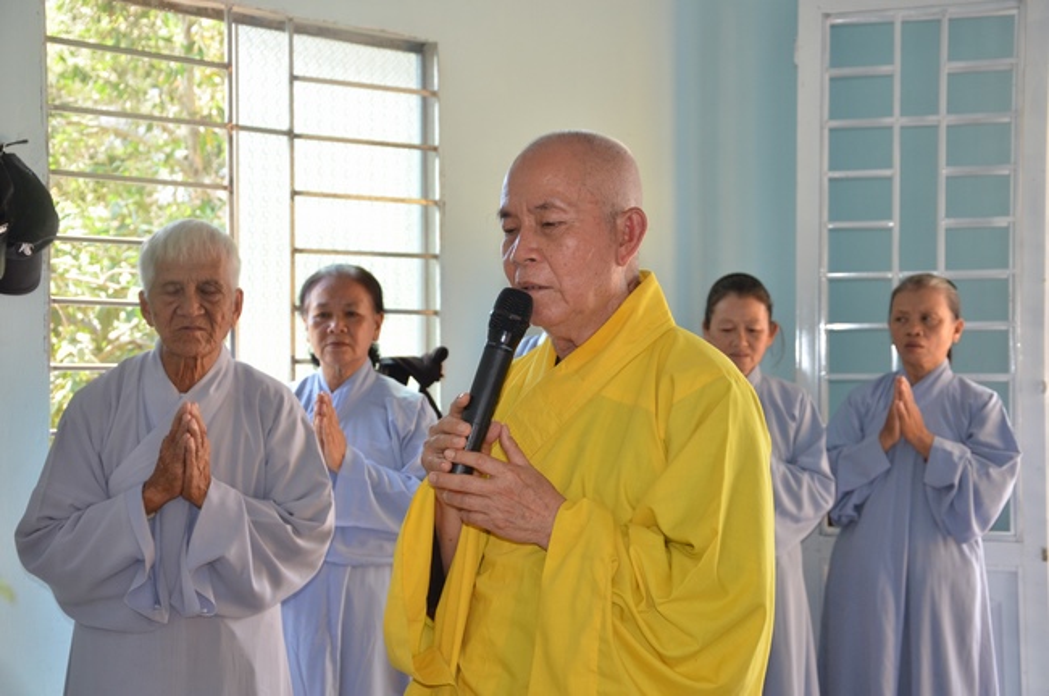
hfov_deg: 33.5
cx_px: 524
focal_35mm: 60
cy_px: 348
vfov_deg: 22.5
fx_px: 1745
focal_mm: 40
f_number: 5
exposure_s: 1/250
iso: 1000
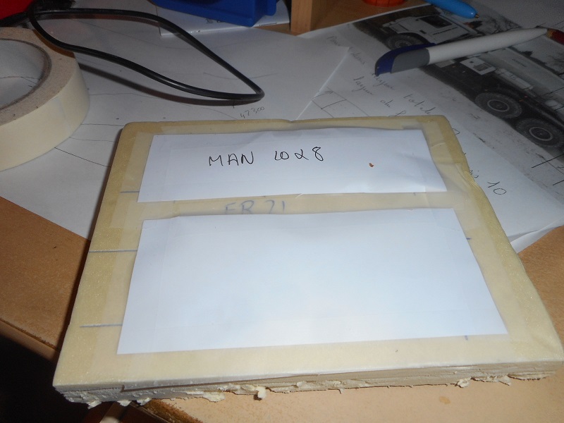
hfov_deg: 69.4
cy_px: 212
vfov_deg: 54.9
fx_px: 407
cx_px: 282
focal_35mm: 25
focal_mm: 4.5
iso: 80
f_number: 3.7
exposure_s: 1/25
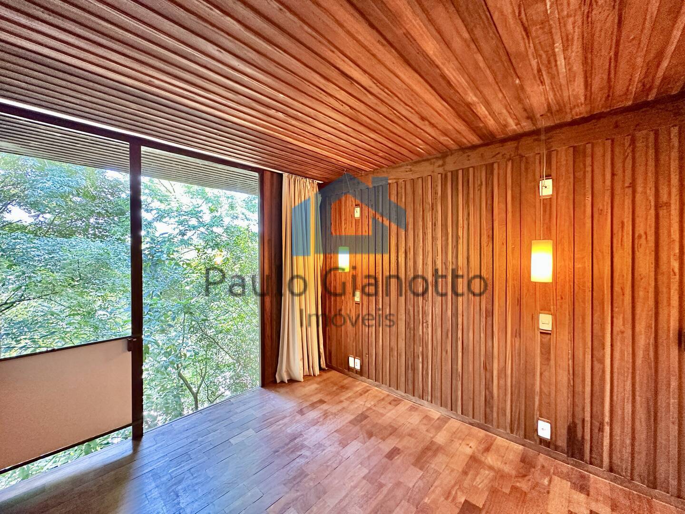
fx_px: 277
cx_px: 342
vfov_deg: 85.7
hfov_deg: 102.1
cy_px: 257
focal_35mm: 14
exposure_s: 1/60
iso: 400
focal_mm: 2.22
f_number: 2.2
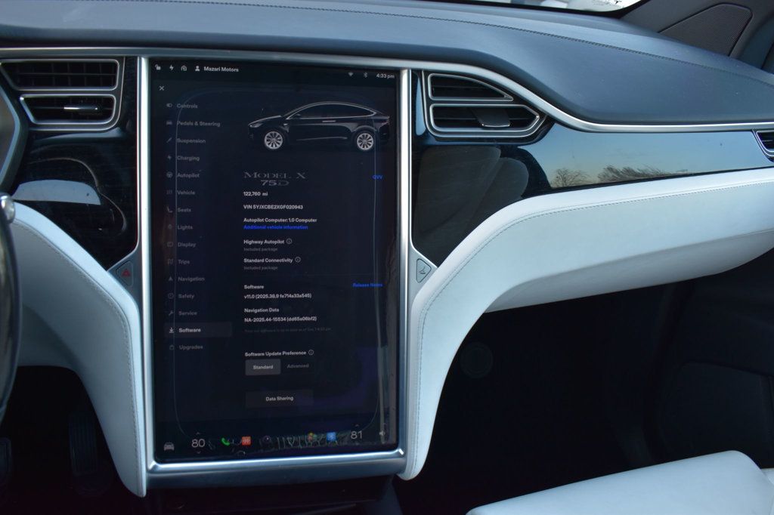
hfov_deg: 59.5
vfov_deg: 41.7
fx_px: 677
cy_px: 258
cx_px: 387
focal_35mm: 32
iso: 500
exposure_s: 1/15
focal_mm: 21
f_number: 6.3
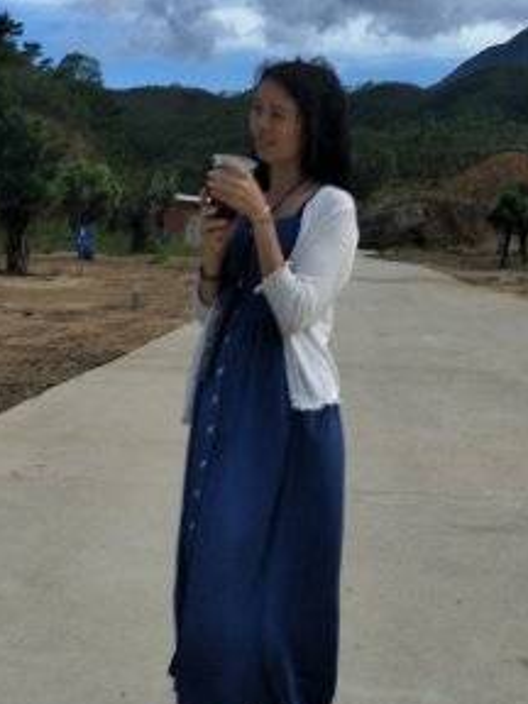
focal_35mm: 71
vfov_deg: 25.2
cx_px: 144
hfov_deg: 20.6
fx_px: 1444
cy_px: -94
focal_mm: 4.1
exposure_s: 1/1368
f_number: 1.7
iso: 33
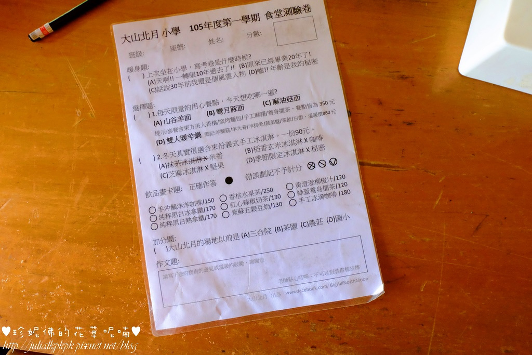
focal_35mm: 24
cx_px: 266
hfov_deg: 73.7
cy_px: 178
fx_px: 355
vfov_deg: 53.1
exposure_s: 1/60
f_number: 8
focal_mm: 16
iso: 4000
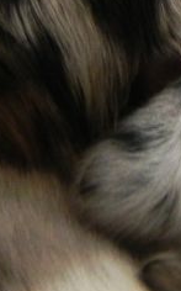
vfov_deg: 2.5
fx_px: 6551
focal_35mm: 828
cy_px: -7
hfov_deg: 1.6
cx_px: 75
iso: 400
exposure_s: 1/26
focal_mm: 32.7
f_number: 4.5
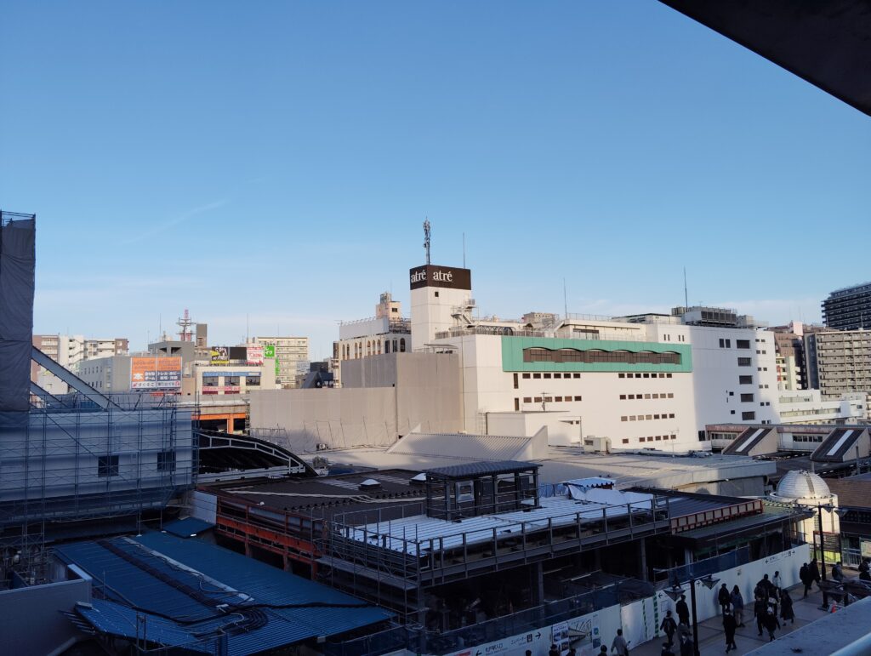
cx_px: 436
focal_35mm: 28
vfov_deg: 49.9
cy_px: 328
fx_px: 706
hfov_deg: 63.4
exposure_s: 1/370
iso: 50
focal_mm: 4.22
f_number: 1.8
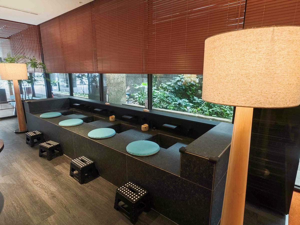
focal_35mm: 19
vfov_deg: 68.7
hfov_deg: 84.7
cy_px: 112
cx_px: 150
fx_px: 165
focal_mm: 2.03
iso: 400
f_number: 1.8
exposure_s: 1/30
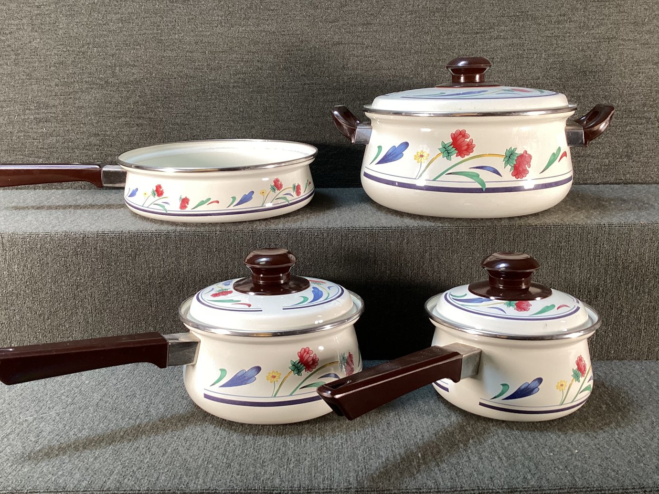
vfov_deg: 41.8
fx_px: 647
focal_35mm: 34
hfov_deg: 53.9
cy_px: 238
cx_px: 299
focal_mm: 3.3
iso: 80
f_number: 2.4
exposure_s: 1/50
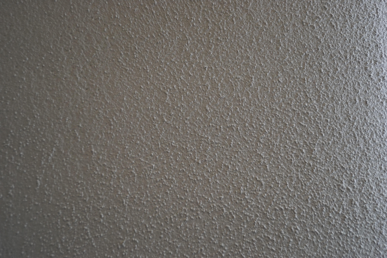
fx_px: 451
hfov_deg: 46.4
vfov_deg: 31.9
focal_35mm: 42
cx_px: 194
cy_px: 129
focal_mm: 28
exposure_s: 1/160
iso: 320
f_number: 4.5
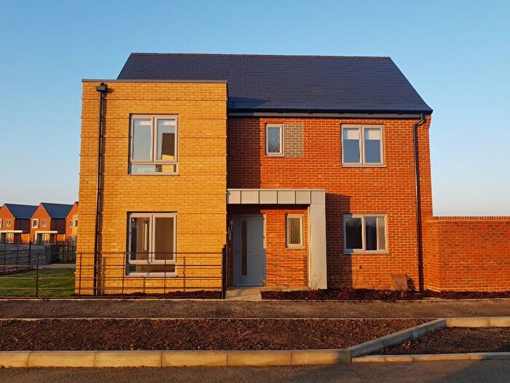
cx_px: 255
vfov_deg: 53.1
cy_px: 192
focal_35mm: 26
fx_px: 383
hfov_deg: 67.3
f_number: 1.7
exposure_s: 1/487
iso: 40
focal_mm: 4.2
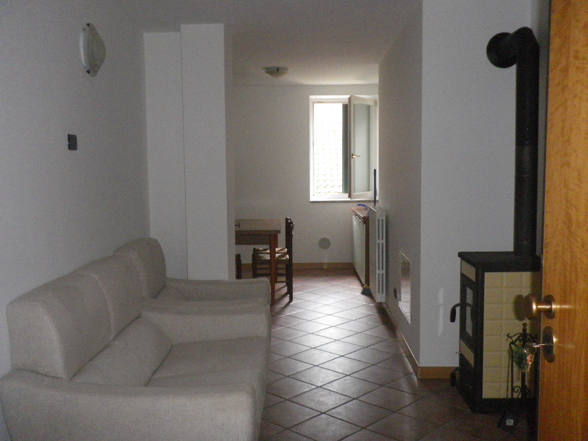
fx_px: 595
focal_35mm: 35
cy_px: 220
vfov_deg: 40.7
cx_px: 294
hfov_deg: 52.6
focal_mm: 6.2
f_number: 3.8
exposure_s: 1/60
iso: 400
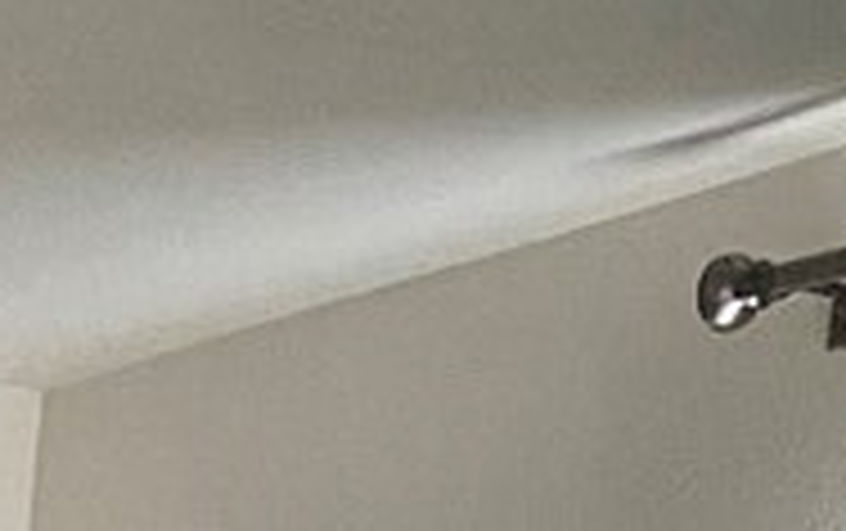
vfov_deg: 6.8
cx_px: -454
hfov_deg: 13.1
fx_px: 3463
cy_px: 2156
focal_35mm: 150
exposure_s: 1/36
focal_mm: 4.25
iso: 640
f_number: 1.8
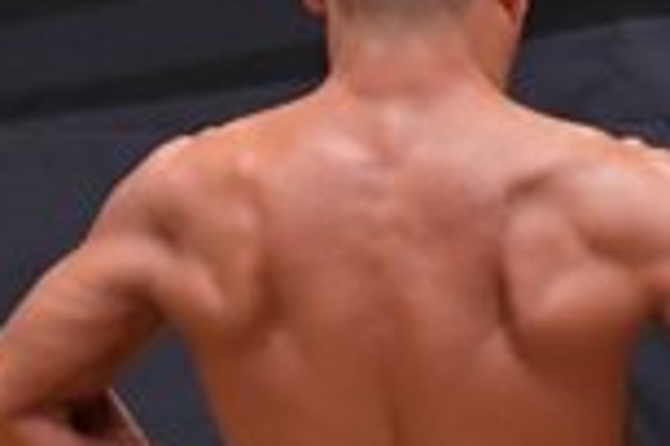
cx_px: 620
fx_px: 29775
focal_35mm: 1600
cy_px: 818
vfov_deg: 0.9
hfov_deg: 1.3
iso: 6400
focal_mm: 210
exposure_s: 1/400
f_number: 5.6
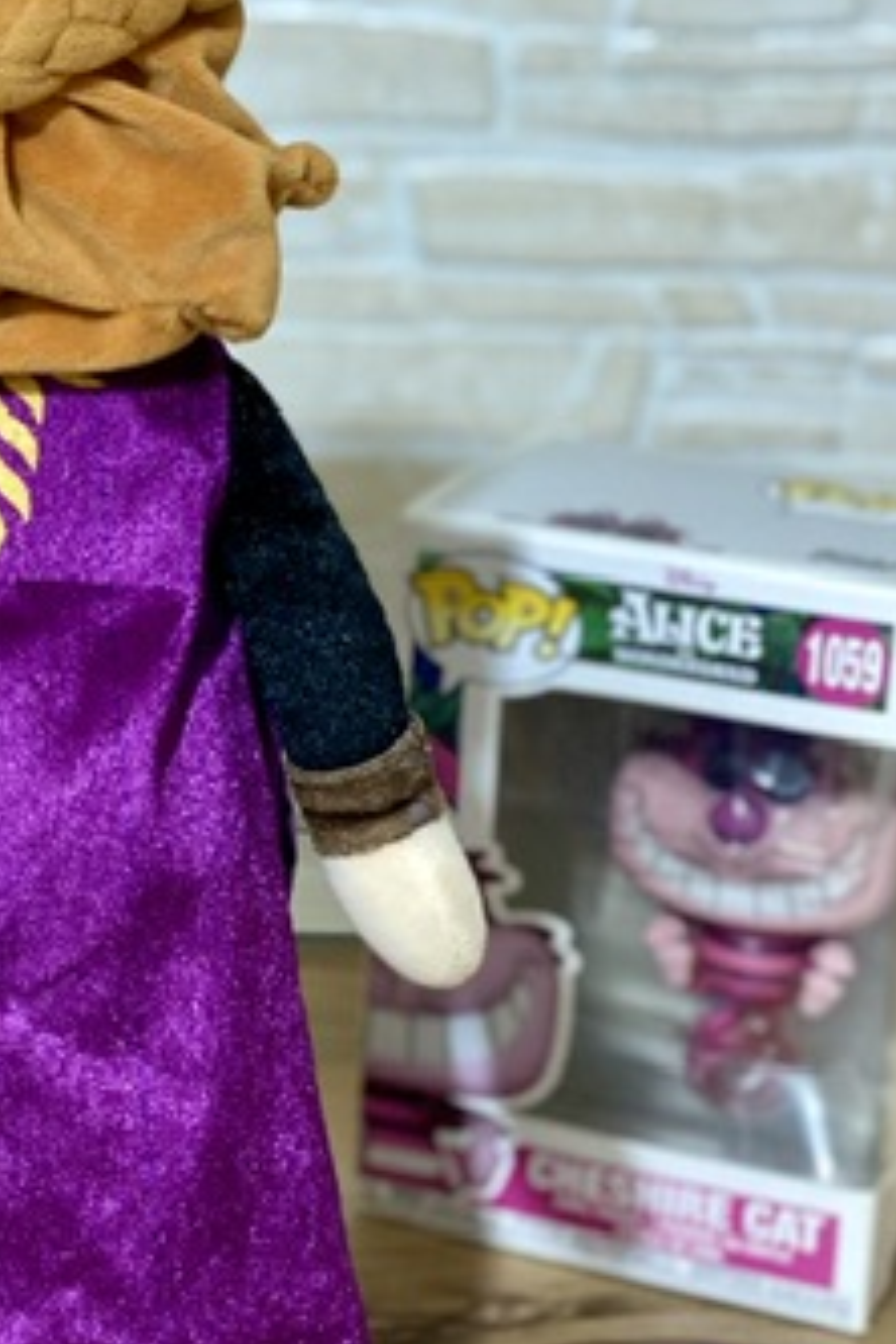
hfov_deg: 13.0
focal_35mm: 104
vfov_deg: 19.6
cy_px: 573
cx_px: -24
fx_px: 3882
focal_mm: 6
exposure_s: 1/20
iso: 400
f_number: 2
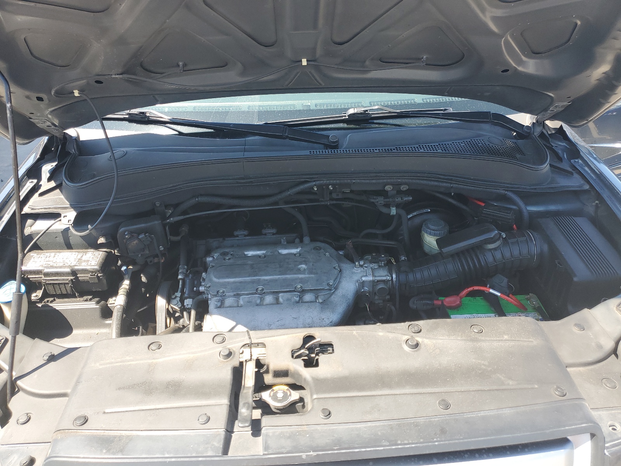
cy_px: 233
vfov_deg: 53.1
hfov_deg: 67.3
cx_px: 310
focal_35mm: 26
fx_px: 466
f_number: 1.5
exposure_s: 1/417
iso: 50
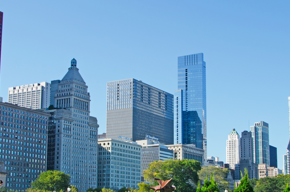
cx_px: 152
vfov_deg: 19.9
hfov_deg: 29.7
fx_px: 547
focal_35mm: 68
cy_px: 129
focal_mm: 24
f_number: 8
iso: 110
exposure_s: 1/250
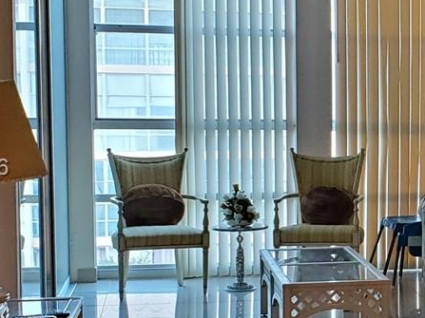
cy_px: 169
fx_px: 1142
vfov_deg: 15.9
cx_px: 473
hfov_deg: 20.1
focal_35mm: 93
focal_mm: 4.3
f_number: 2.4
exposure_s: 1/120
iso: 400
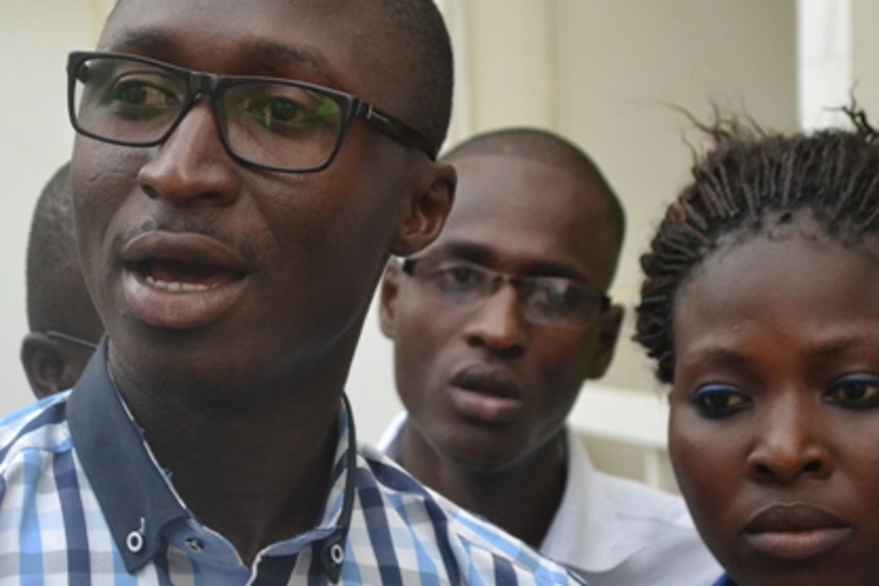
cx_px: 297
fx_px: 2899
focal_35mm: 119
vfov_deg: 11.5
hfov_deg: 17.2
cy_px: 257
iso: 3200
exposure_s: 1/400
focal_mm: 55
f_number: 5.6
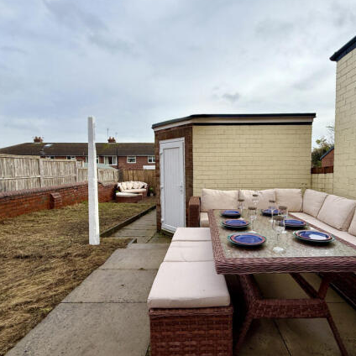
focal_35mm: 17
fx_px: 198
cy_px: 178
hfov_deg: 82.8
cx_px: 215
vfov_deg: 84.0
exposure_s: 1/664
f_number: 2.2
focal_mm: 2.22
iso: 50
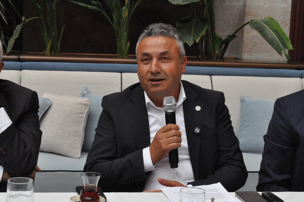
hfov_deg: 24.6
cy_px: 101
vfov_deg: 16.5
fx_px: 696
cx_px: 152
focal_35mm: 82
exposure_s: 1/400
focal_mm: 55
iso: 3200
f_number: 10
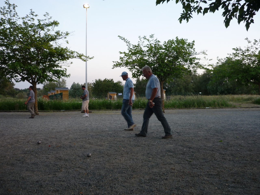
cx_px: 130
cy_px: 98
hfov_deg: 55.4
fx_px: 248
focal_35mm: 33
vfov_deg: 42.9
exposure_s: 1/40
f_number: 2.8
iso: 100
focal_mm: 5.5
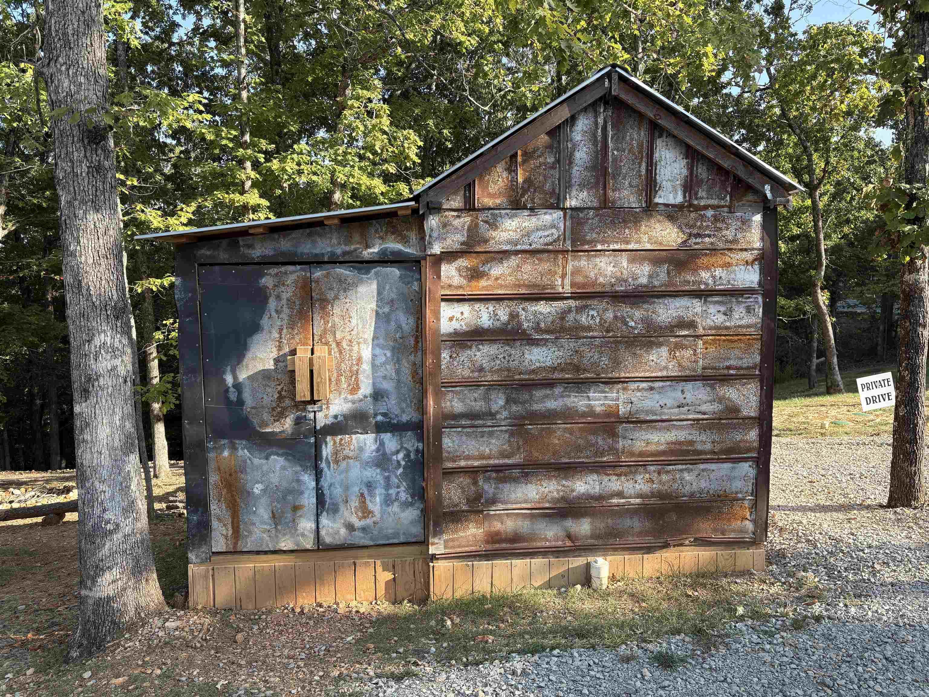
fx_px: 698
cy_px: 348
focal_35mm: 26
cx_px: 464
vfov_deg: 53.1
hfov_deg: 67.3
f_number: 1.6
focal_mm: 5.96
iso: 50
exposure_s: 1/557
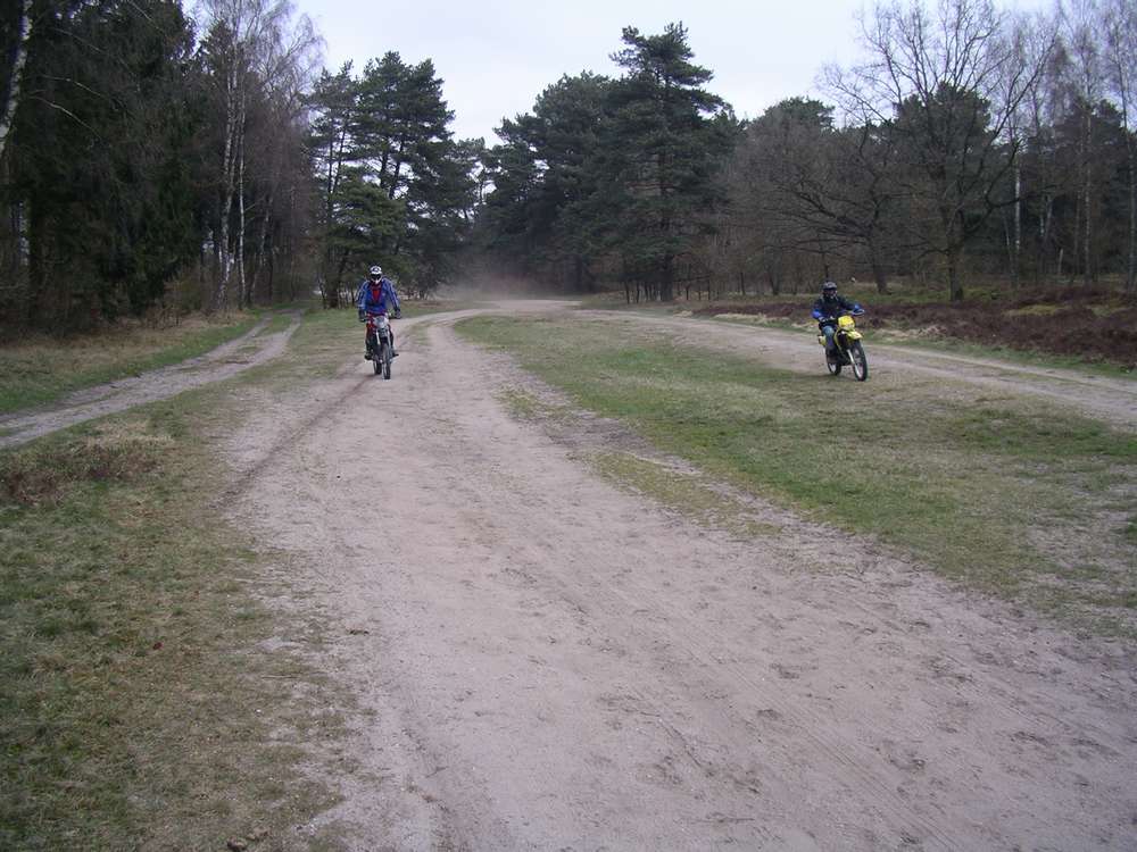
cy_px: 426
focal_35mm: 37
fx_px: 1215
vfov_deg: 38.7
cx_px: 568
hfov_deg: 50.1
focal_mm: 5.7
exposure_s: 1/400
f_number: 2.8
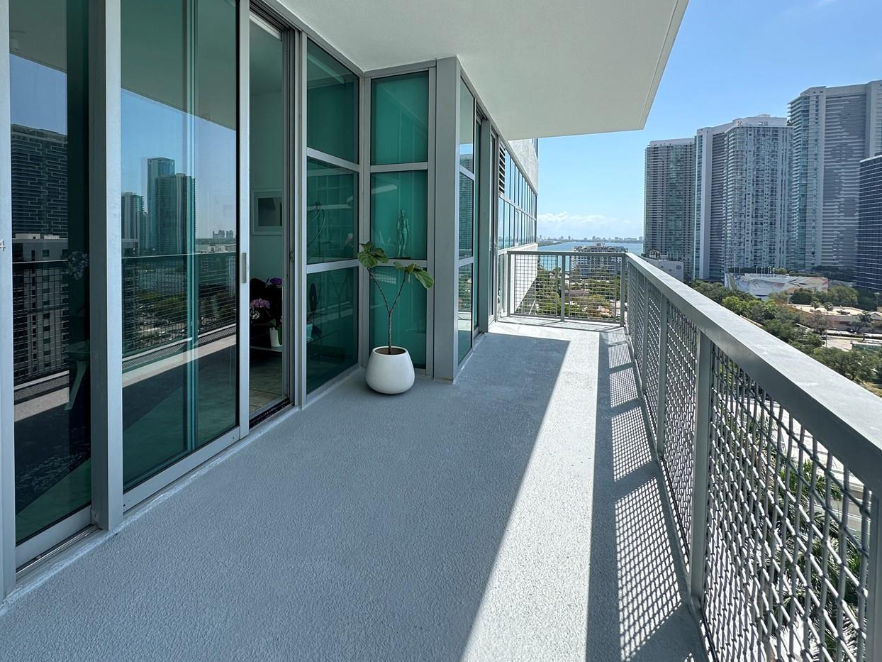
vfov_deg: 70.4
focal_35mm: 18
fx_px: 459
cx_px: 345
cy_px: 246
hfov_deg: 86.5
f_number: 2.2
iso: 40
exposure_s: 1/875
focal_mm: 2.22
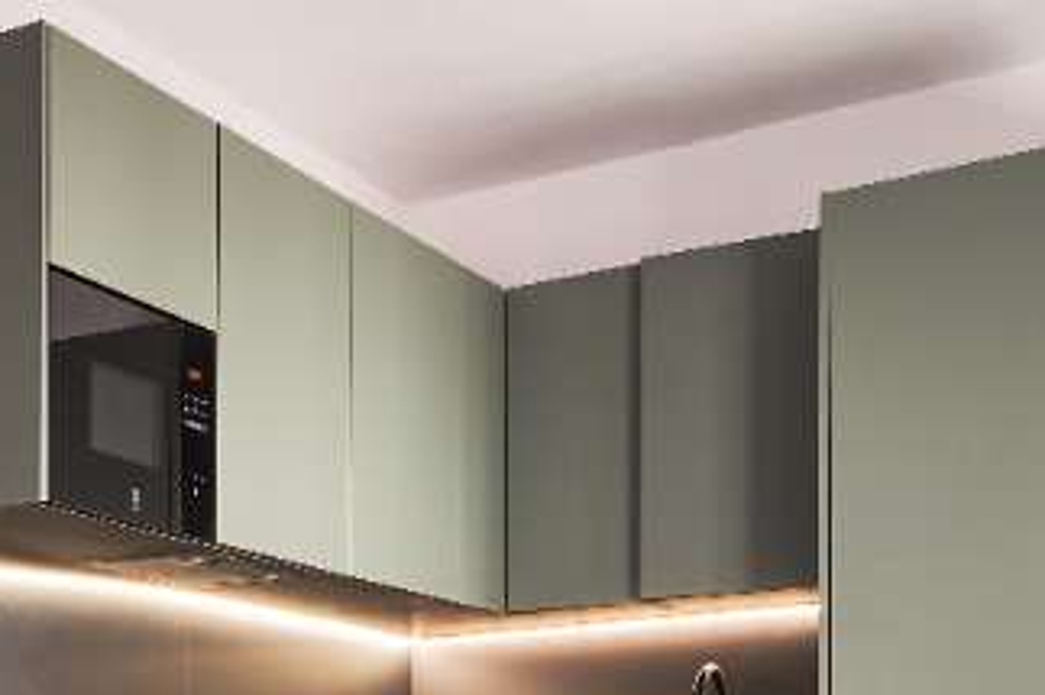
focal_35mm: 65
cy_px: 970
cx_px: -401
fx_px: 1886
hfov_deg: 25.5
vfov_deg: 18.9
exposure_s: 1.3
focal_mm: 14
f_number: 11
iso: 100
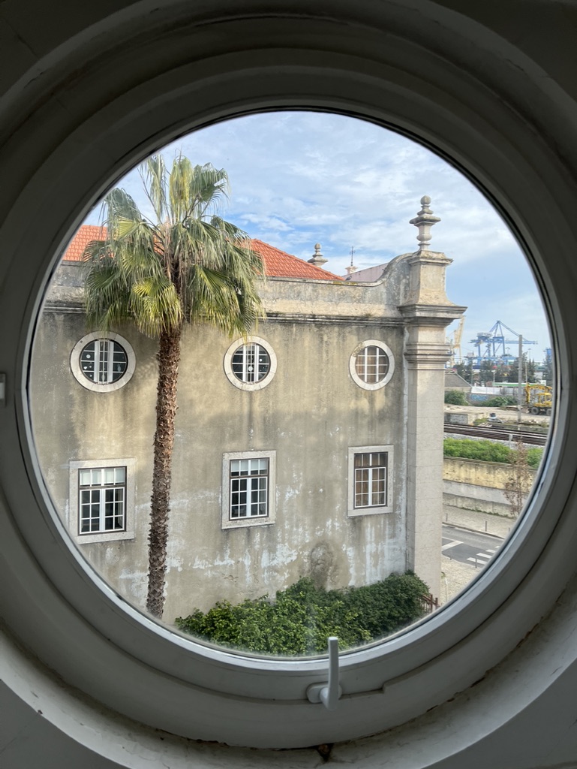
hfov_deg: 53.1
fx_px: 577
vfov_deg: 67.3
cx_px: 288
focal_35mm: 26
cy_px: 384
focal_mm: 5.7
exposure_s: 1/1901
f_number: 1.5
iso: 50
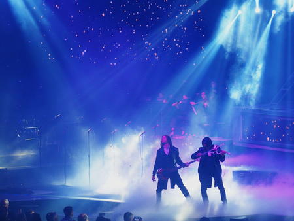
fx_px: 1700
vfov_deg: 7.4
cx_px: 147
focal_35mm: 200
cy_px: 110
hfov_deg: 9.9
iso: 400
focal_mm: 42.5
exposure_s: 1/125
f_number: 2.8
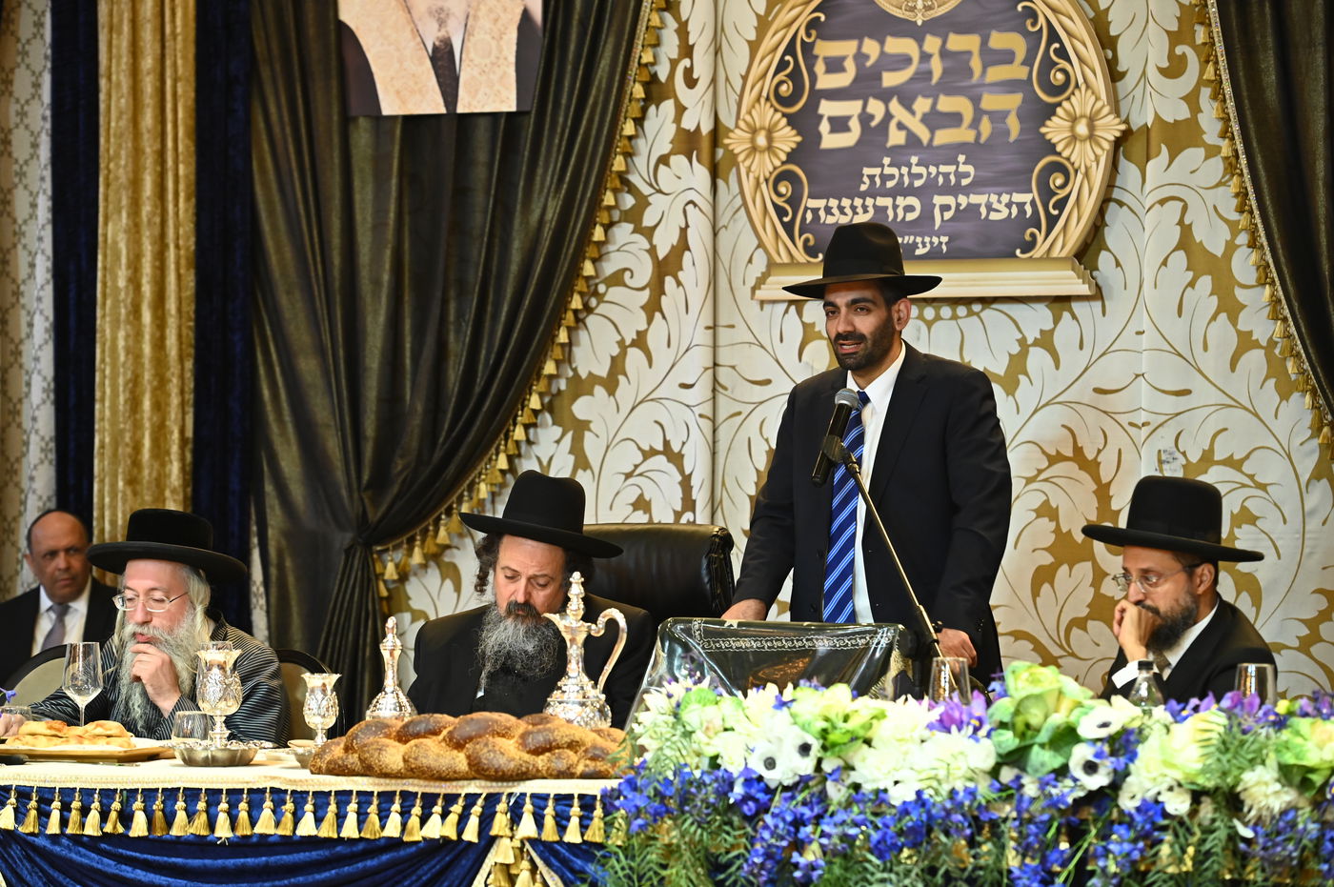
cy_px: 444
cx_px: 667
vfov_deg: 10.5
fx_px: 4813
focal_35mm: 130
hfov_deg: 15.8
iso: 2500
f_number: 4.5
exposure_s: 1/200
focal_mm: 130
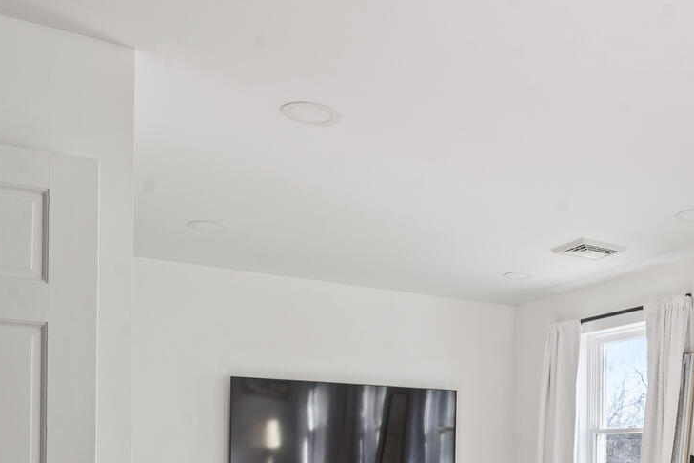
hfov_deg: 43.9
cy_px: 444
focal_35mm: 41
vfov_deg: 30.8
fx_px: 788
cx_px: 605
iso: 500
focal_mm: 18.4
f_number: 10
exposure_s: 1/15
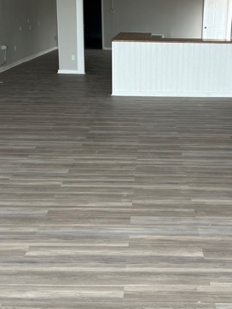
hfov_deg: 26.4
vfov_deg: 34.9
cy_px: 134
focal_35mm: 55
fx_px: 492
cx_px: 158
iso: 40
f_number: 1.5
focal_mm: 5.7
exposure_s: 1/121
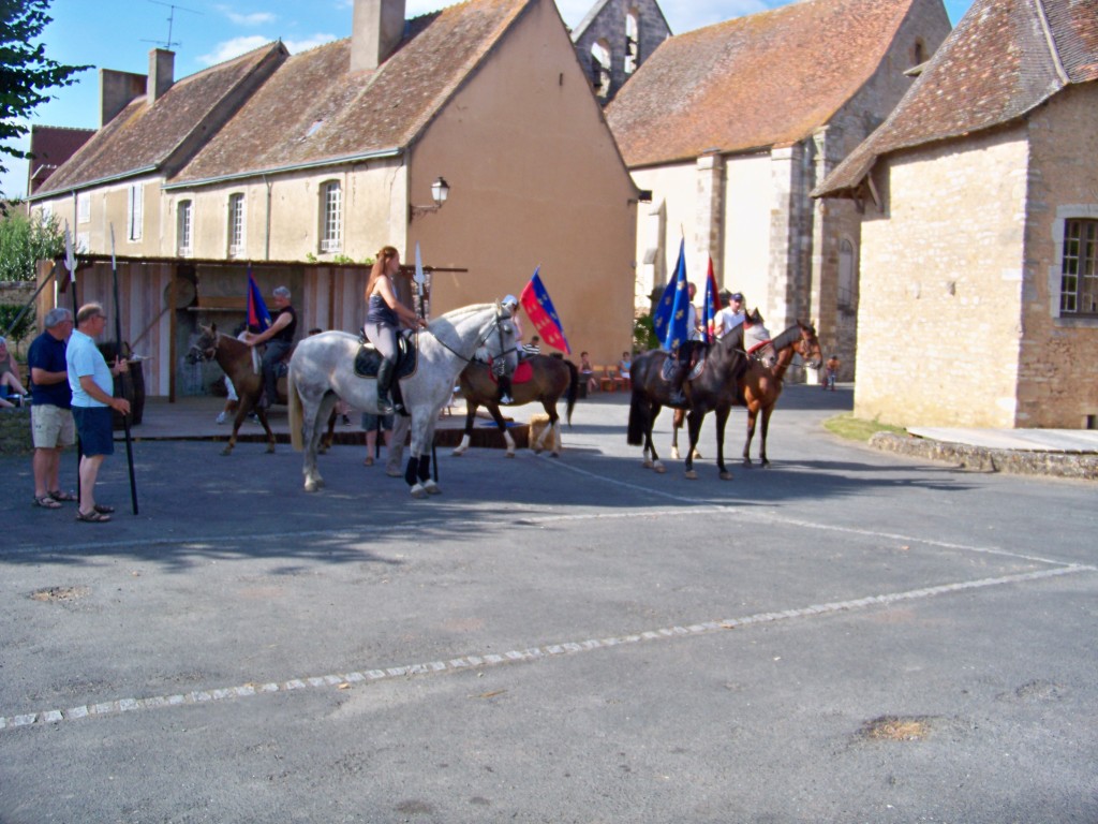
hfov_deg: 55.4
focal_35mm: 33
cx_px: 549
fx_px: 1047
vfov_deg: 42.9
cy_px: 412
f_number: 2.8
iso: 80
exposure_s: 1/640
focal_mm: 5.85
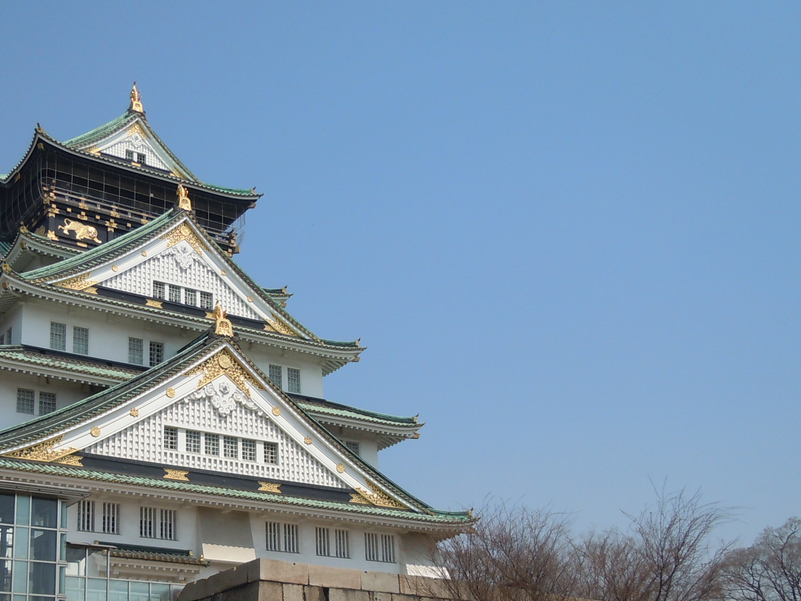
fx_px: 1134
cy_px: 465
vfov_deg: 29.1
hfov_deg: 38.2
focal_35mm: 49
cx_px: 235
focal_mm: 5.4
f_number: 7
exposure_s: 1/400
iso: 100
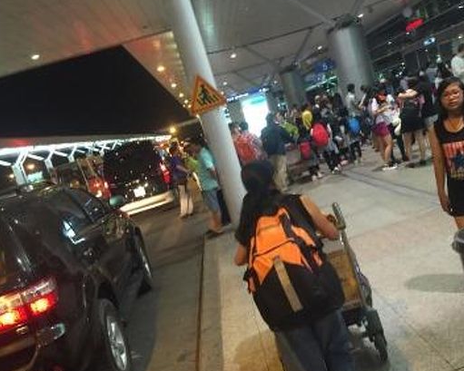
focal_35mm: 36
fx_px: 494
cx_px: 280
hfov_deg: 49.9
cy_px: 192
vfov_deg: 41.2
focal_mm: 4.15
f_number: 2.2
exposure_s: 1/30
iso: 320
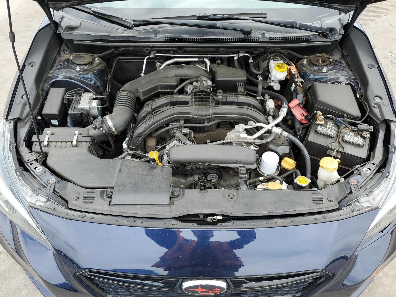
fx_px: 297
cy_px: 148
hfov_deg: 67.3
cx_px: 198
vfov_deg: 53.1
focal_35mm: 26
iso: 50
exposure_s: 1/588
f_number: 1.5
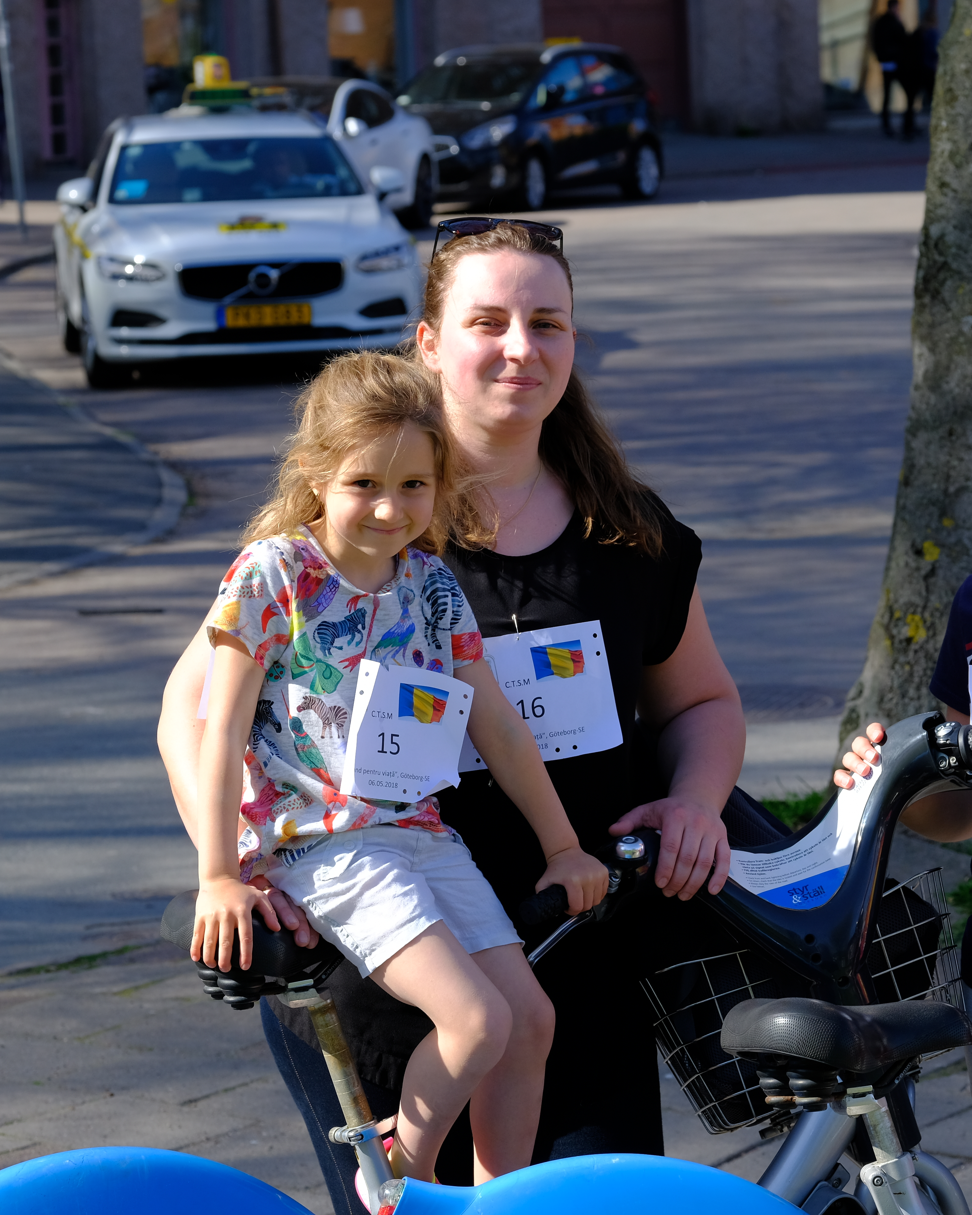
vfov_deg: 13.2
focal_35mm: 146
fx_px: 5250
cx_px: 777
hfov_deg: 10.5
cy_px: 606
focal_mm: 68.7
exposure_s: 1/300
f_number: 6.4
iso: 200
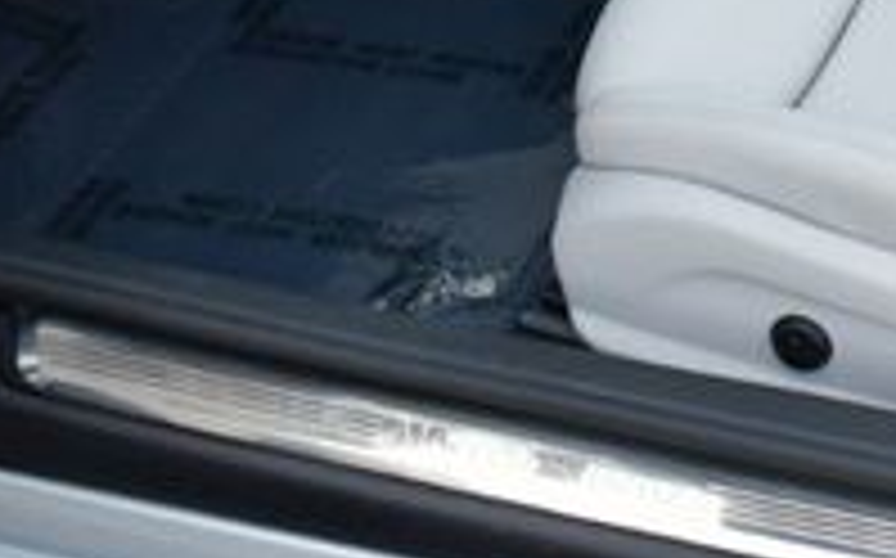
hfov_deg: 17.1
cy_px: -367
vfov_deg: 10.6
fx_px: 2879
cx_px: 995
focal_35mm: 118
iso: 400
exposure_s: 1/250
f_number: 4
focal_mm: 18
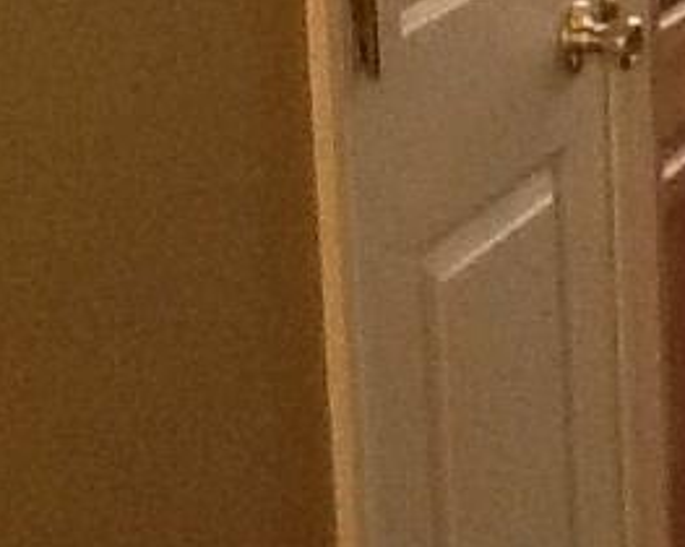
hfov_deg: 11.8
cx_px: 990
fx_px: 3181
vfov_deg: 9.8
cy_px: 52
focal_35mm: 157
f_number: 2.4
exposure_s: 1/30
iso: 320
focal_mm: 2.03
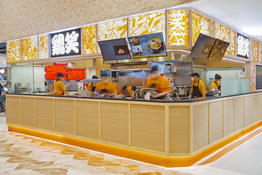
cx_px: 131
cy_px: 88
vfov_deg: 36.8
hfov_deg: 53.1
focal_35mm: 36
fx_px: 262
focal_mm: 36
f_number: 22
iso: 400
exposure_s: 1/1.67
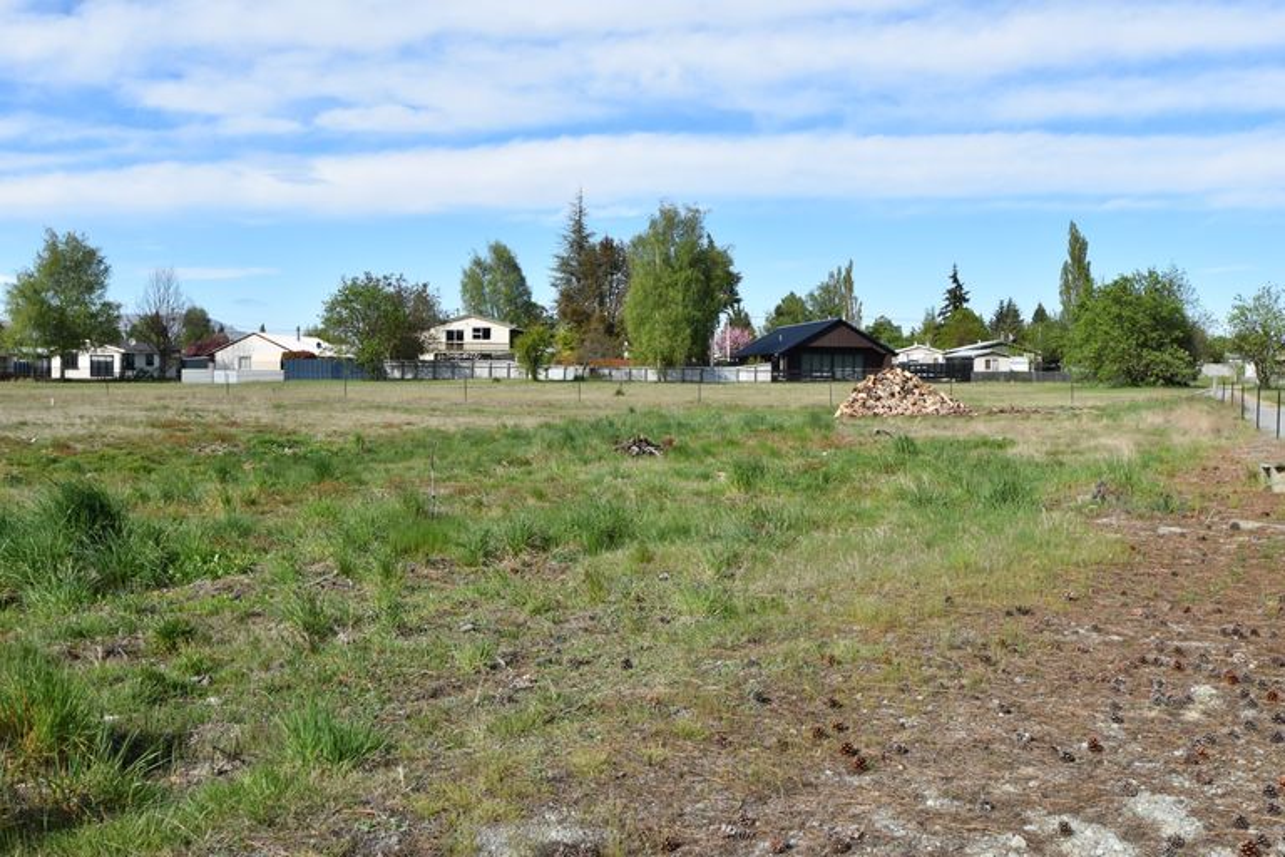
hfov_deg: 53.1
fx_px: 1285
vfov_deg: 36.9
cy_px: 428
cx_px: 642
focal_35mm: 36
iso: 200
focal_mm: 24
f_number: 10
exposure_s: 1/400
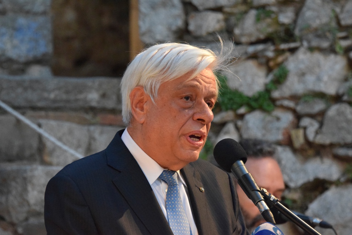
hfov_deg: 9.1
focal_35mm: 225
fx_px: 2200
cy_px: 118
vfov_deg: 6.1
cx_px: 176
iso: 6400
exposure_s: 1/400
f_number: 5.6
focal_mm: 150
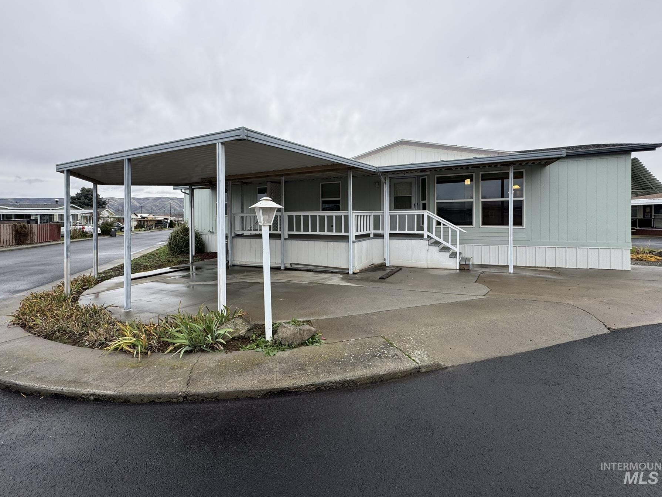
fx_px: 306
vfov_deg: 77.8
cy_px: 221
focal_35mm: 16
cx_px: 308
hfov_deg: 94.3
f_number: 2.2
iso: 40
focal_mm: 2.22
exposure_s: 1/170
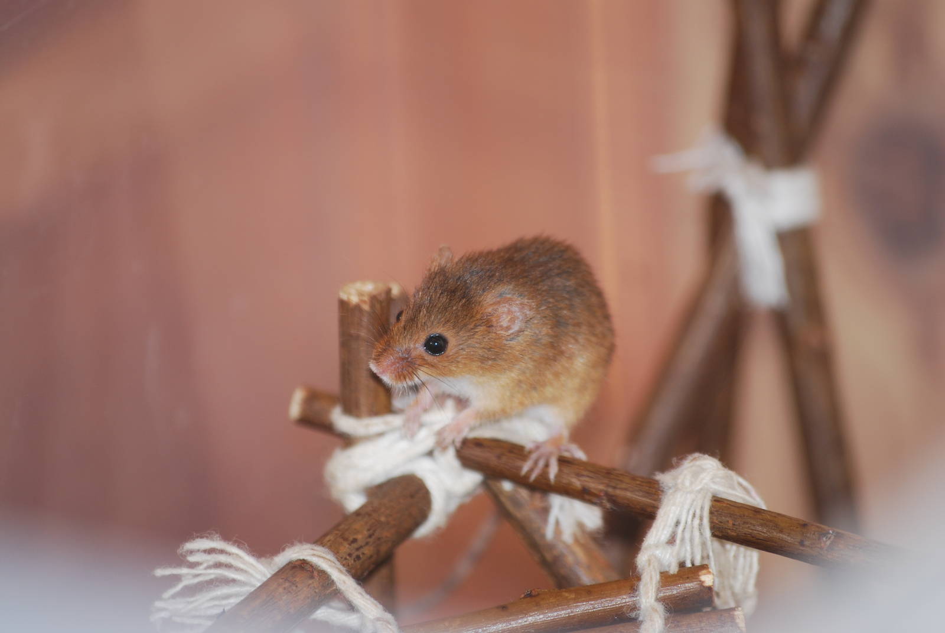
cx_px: 472
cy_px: 316
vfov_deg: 4.2
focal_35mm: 330
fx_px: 8673
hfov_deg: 6.2
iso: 200
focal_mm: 220
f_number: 5.3
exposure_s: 1/60
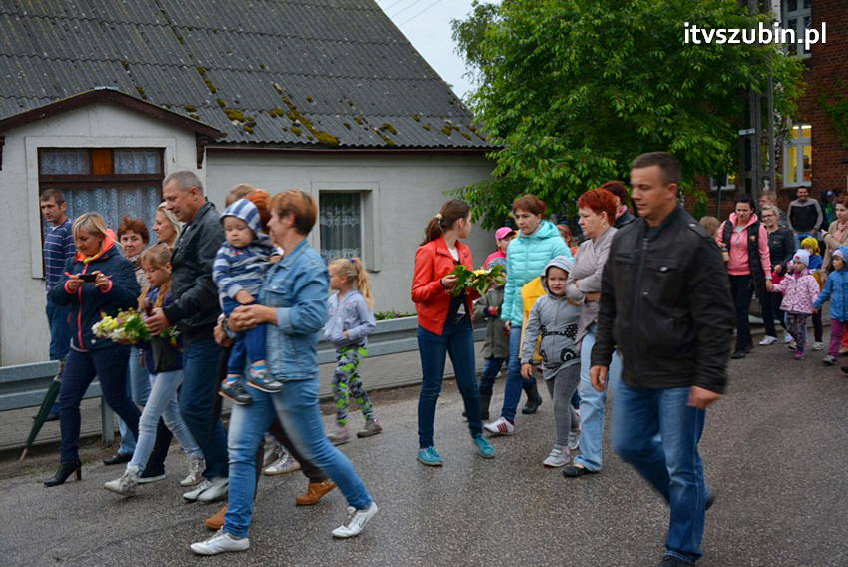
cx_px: 424
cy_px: 284
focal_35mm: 42
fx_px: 990
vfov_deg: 31.9
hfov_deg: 46.4
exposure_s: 1/60
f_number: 4
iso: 560
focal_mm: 28
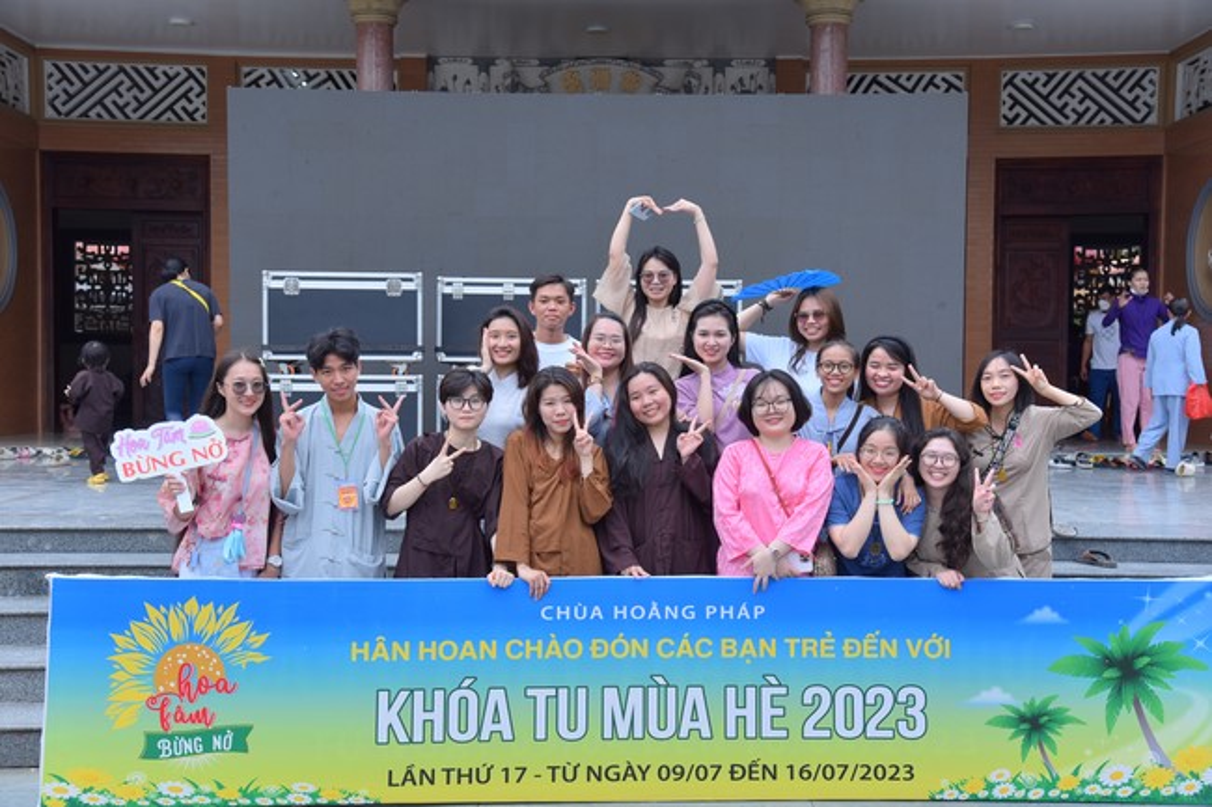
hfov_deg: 41.1
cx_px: 606
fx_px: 1615
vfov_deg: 28.1
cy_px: 404
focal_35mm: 48
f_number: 6.3
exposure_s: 1/250
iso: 100
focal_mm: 48
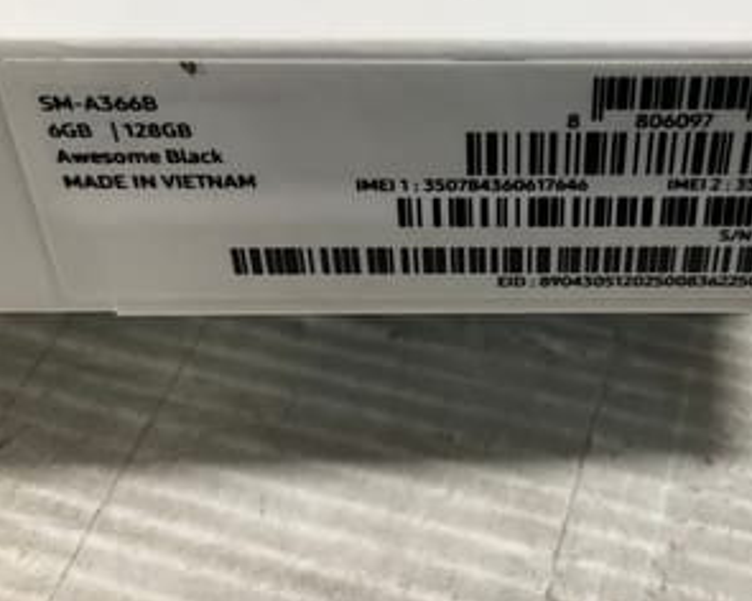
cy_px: 172
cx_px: 510
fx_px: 1068
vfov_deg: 31.1
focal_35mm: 48
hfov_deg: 38.3
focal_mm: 3
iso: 50
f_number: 1.8
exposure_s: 1/50
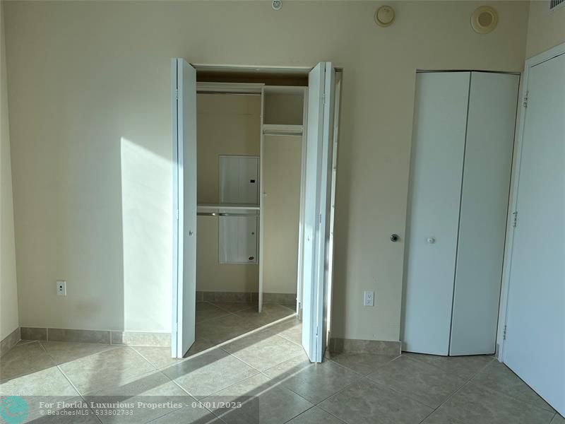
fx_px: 392
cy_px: 212
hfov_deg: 71.6
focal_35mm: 24
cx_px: 282
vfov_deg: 56.8
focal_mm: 6.86
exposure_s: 1/1083
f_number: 1.78
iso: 80
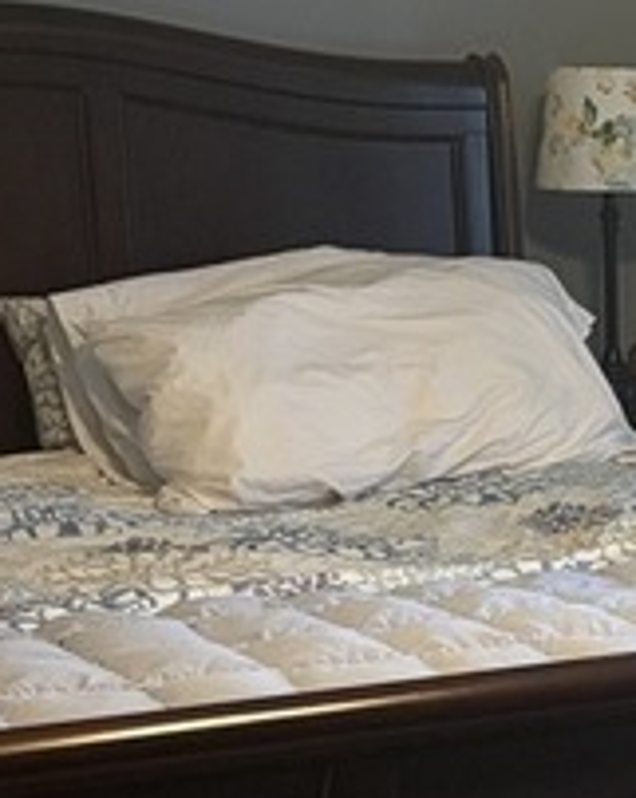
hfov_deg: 11.2
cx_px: 691
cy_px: 743
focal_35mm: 136
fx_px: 3207
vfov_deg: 14.0
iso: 200
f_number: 1.6
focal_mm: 5.96
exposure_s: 1/60
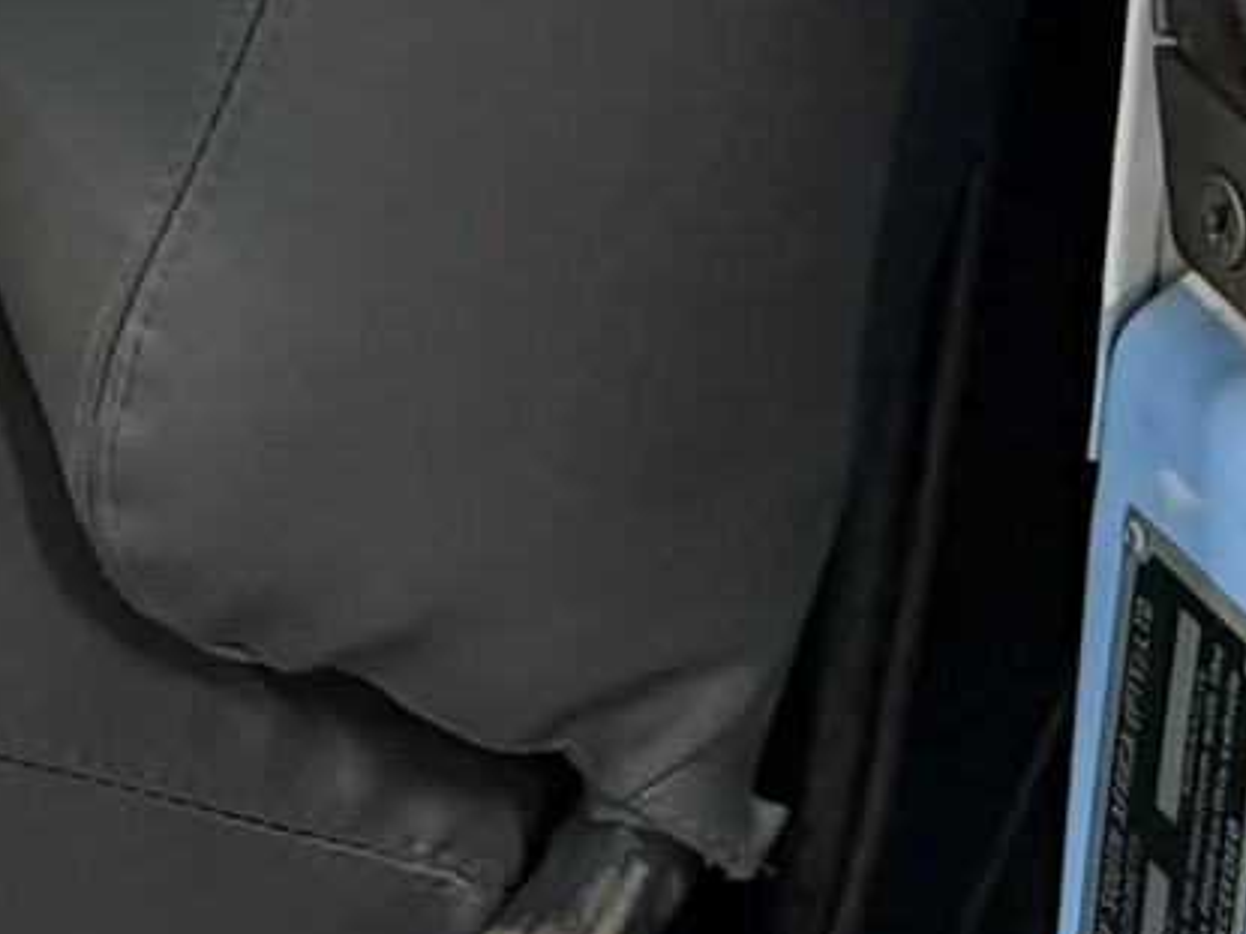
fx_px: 5326
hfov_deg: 11.7
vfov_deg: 9.2
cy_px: -1135
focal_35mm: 148
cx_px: -1417
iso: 500
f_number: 1.78
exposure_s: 1/50
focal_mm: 6.76
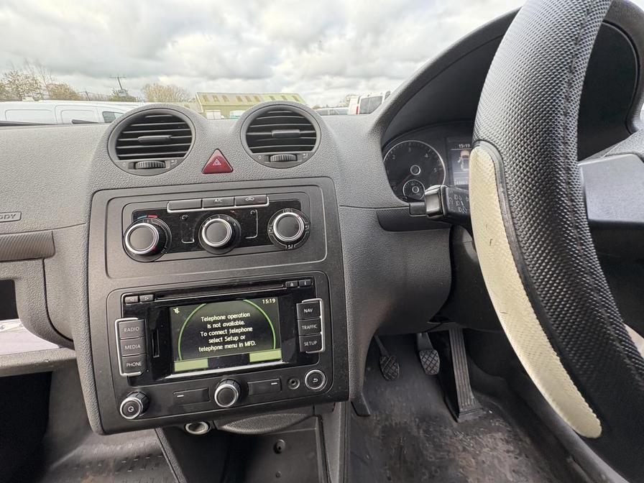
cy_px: 242
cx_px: 322
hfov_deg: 102.1
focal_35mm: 14
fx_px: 260
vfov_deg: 85.7
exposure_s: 1/87
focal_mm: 2.22
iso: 200
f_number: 2.2
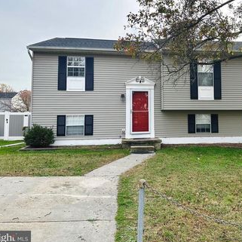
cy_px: 104
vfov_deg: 49.6
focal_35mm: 33
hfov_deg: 48.3
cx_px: 173
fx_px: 261
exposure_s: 1/1812
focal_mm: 6.86
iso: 80
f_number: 1.78
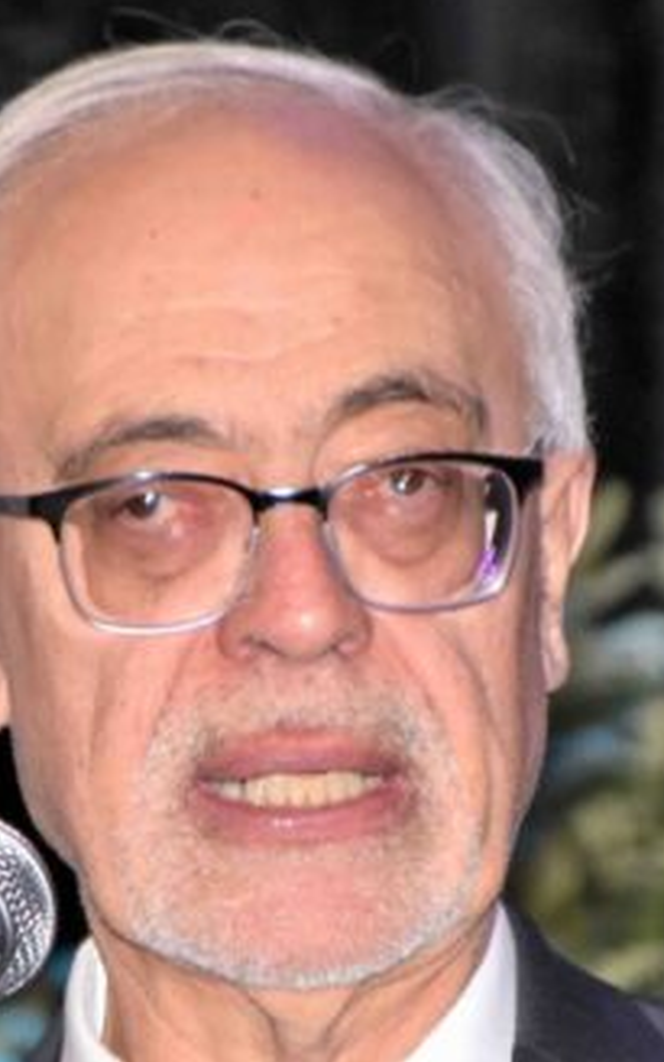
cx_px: 314
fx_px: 24263
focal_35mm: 838
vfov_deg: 2.5
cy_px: 1009
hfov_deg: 1.6
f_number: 7.1
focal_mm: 180
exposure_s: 1/60
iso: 800
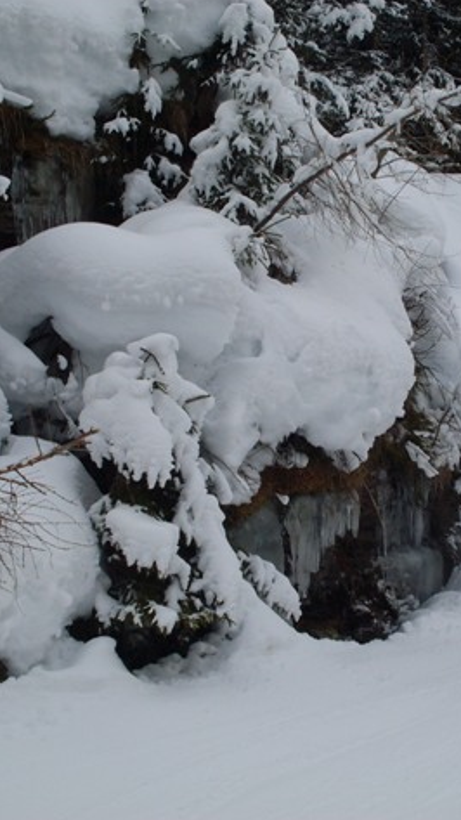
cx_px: 359
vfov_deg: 37.2
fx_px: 1217
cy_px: 406
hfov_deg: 21.2
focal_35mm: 56
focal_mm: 6.3
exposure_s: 1/180
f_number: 8.4
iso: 80
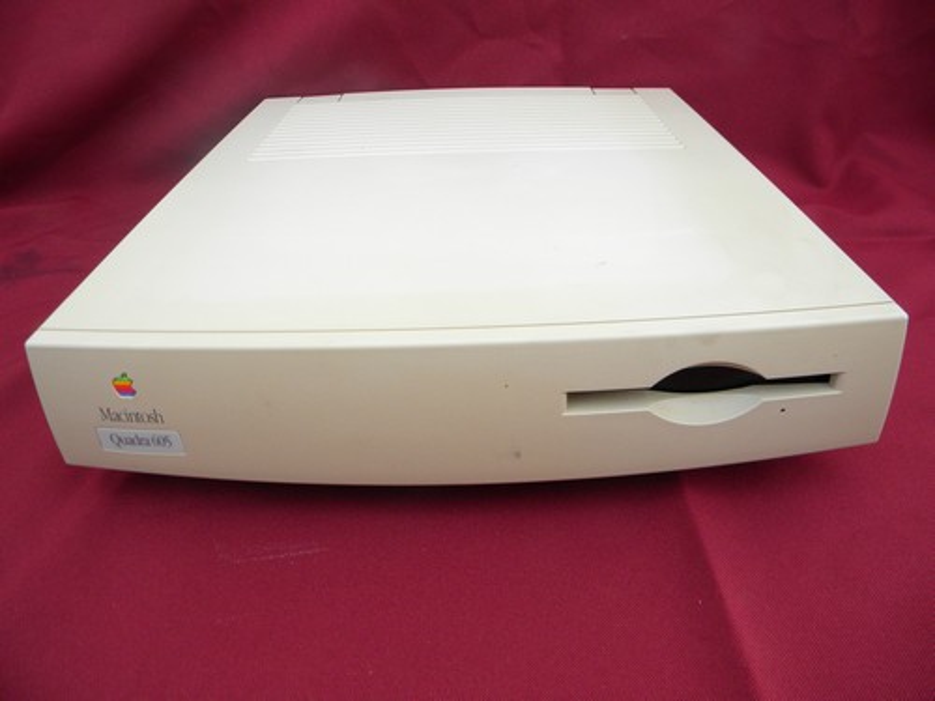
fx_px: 756
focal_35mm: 28
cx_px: 468
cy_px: 350
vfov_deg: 49.7
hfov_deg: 63.4
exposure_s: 1/500
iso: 186
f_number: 3.5
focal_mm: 5
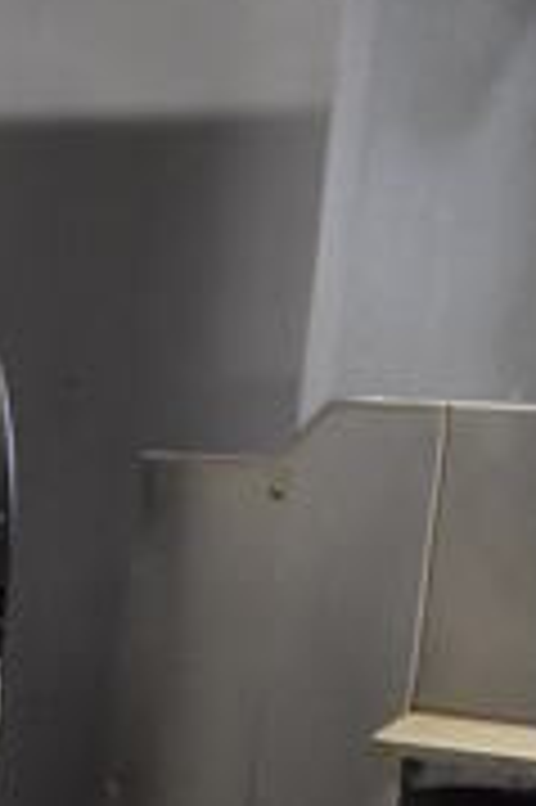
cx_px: -550
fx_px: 3088
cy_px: 1448
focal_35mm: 138
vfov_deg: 13.4
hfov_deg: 9.3
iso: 2500
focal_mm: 18
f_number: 3.5
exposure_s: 1/125
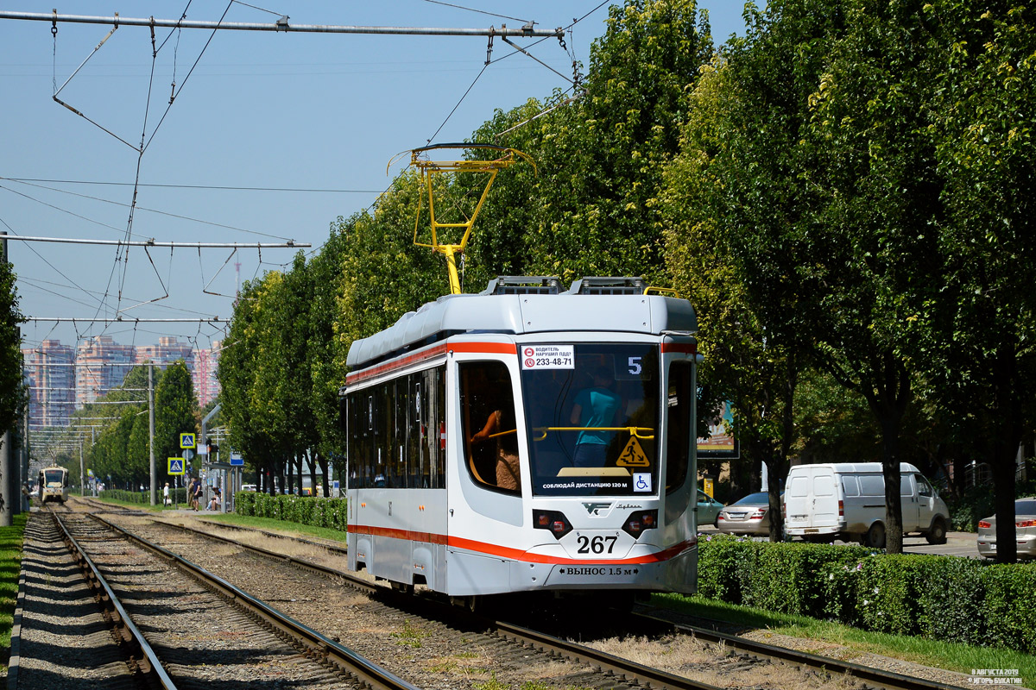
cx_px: 518
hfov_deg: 17.1
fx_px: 3453
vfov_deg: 11.4
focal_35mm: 120
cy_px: 345
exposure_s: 1/1000
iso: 200
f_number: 6.3
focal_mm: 80
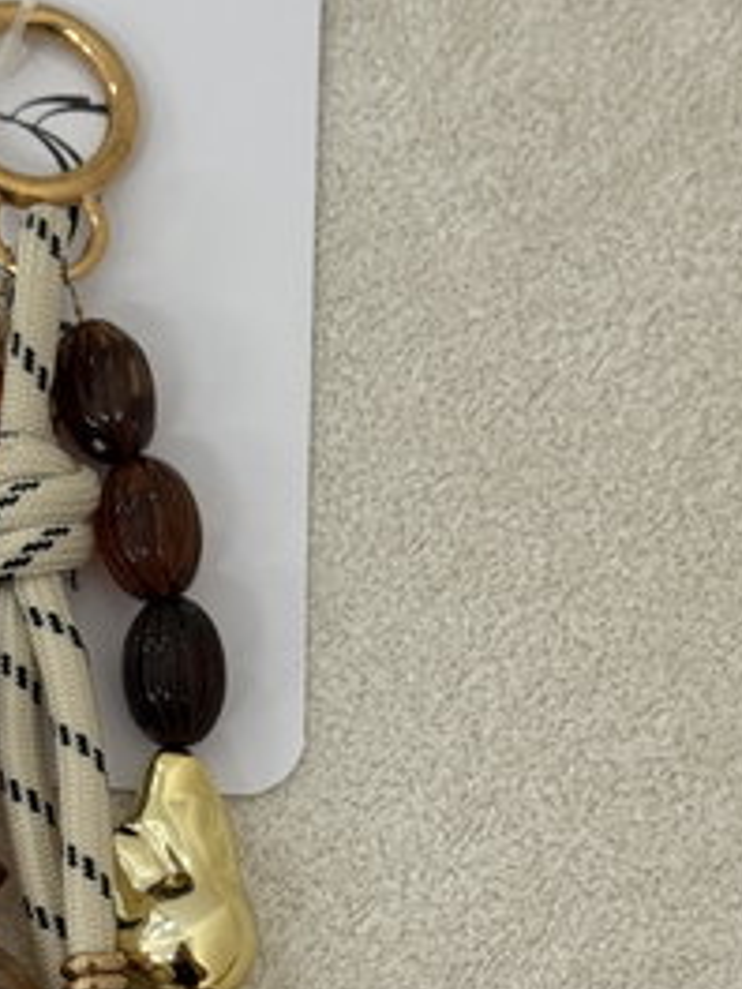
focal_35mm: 97
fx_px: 2772
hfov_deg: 15.0
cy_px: 721
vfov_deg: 20.1
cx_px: 45
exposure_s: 1/50
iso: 125
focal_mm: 6.76
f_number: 1.78
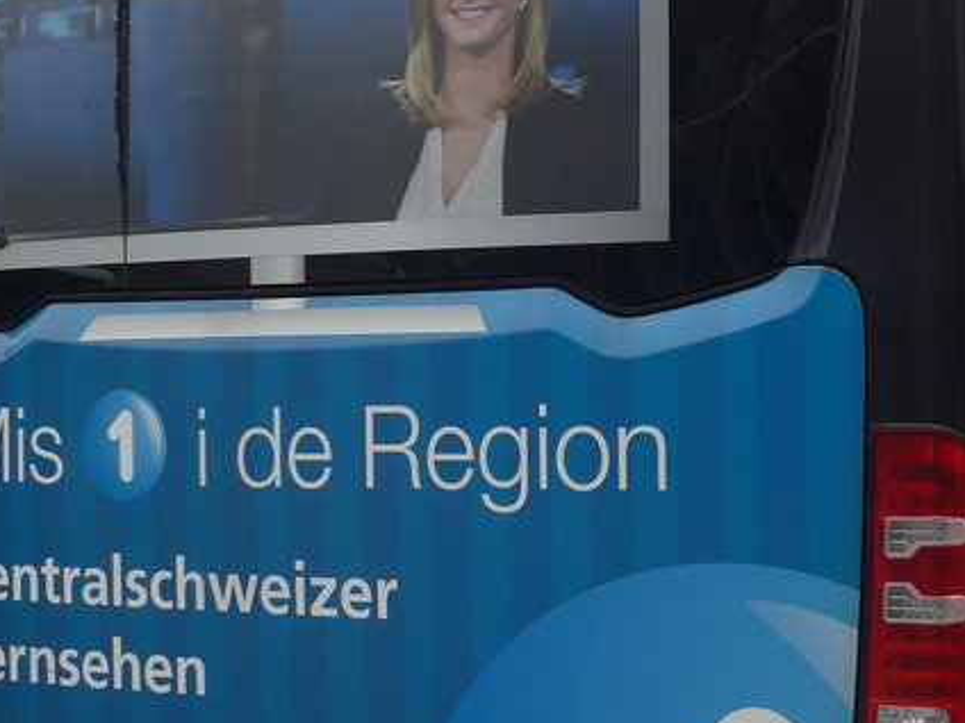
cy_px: 350
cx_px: 551
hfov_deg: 23.8
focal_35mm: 82
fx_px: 2286
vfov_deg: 18.0
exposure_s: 1/160
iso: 80
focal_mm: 6
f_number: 2.8
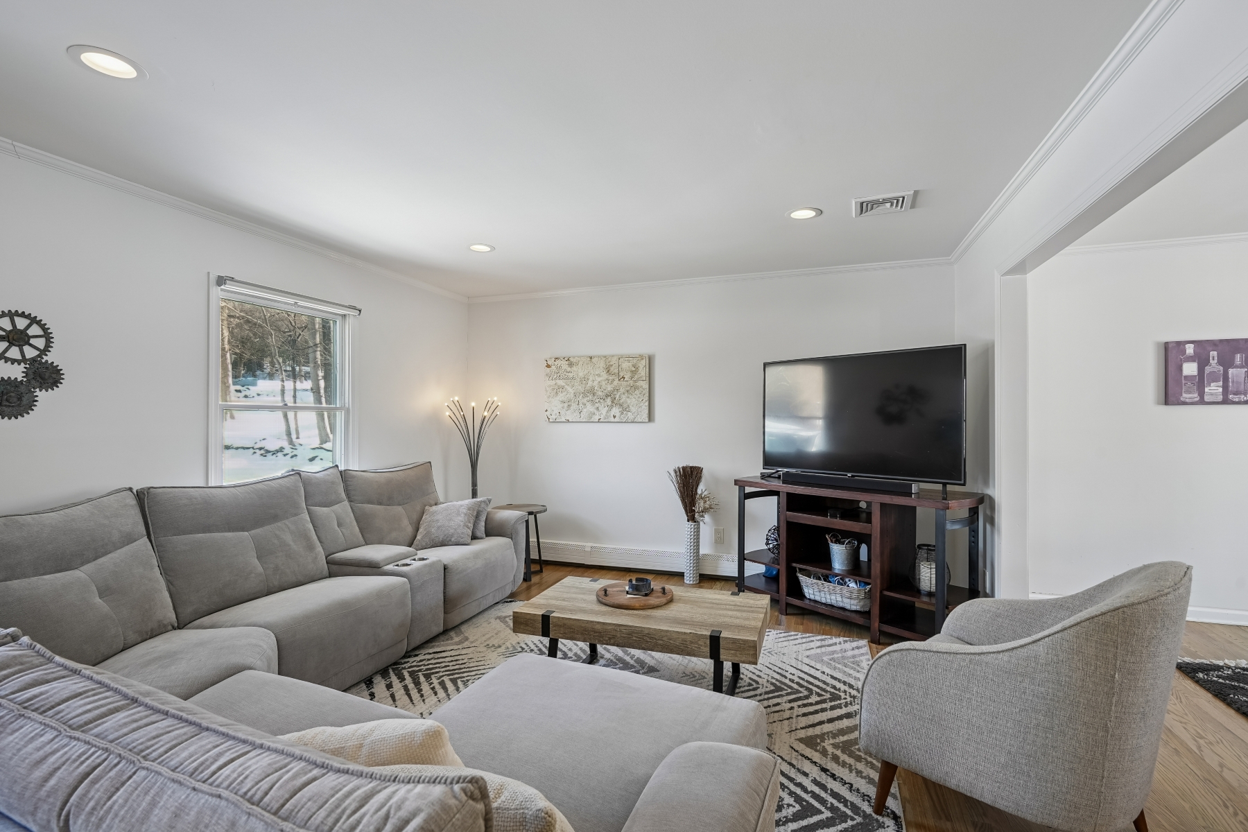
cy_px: 416
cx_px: 624
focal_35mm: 16
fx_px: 555
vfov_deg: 73.7
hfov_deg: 96.7
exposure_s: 1/8
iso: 400
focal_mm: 16
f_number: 8
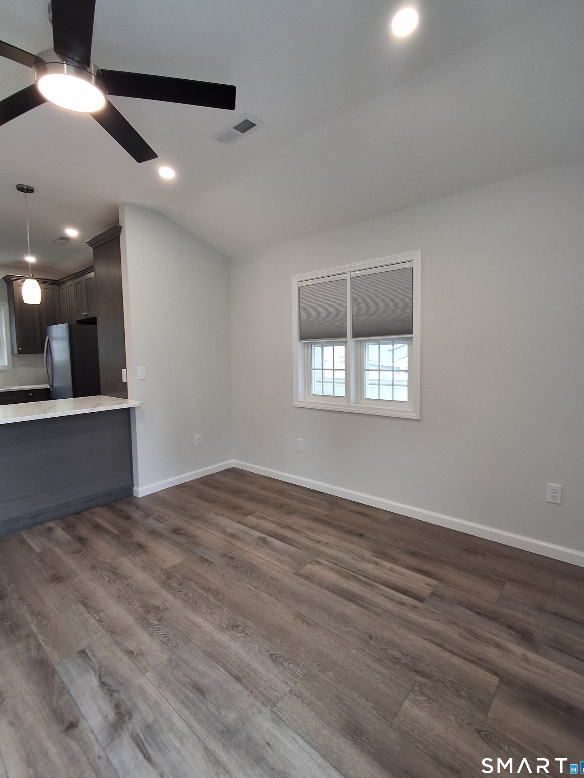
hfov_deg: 74.7
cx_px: 296
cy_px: 368
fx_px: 382
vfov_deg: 90.9
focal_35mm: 17
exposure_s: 1/40
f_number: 2.2
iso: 40
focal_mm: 1.64
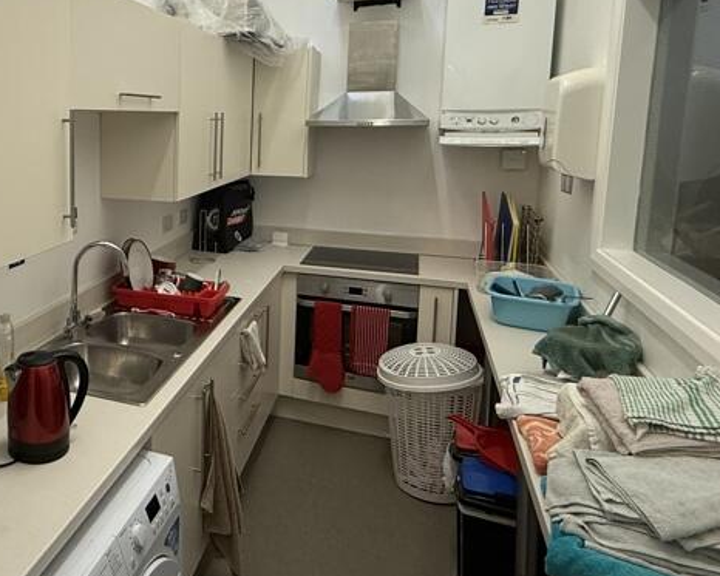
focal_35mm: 30
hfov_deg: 53.1
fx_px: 639
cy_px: 204
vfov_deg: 47.9
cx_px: 102
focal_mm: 2.22
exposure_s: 1/100
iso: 320
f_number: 2.2
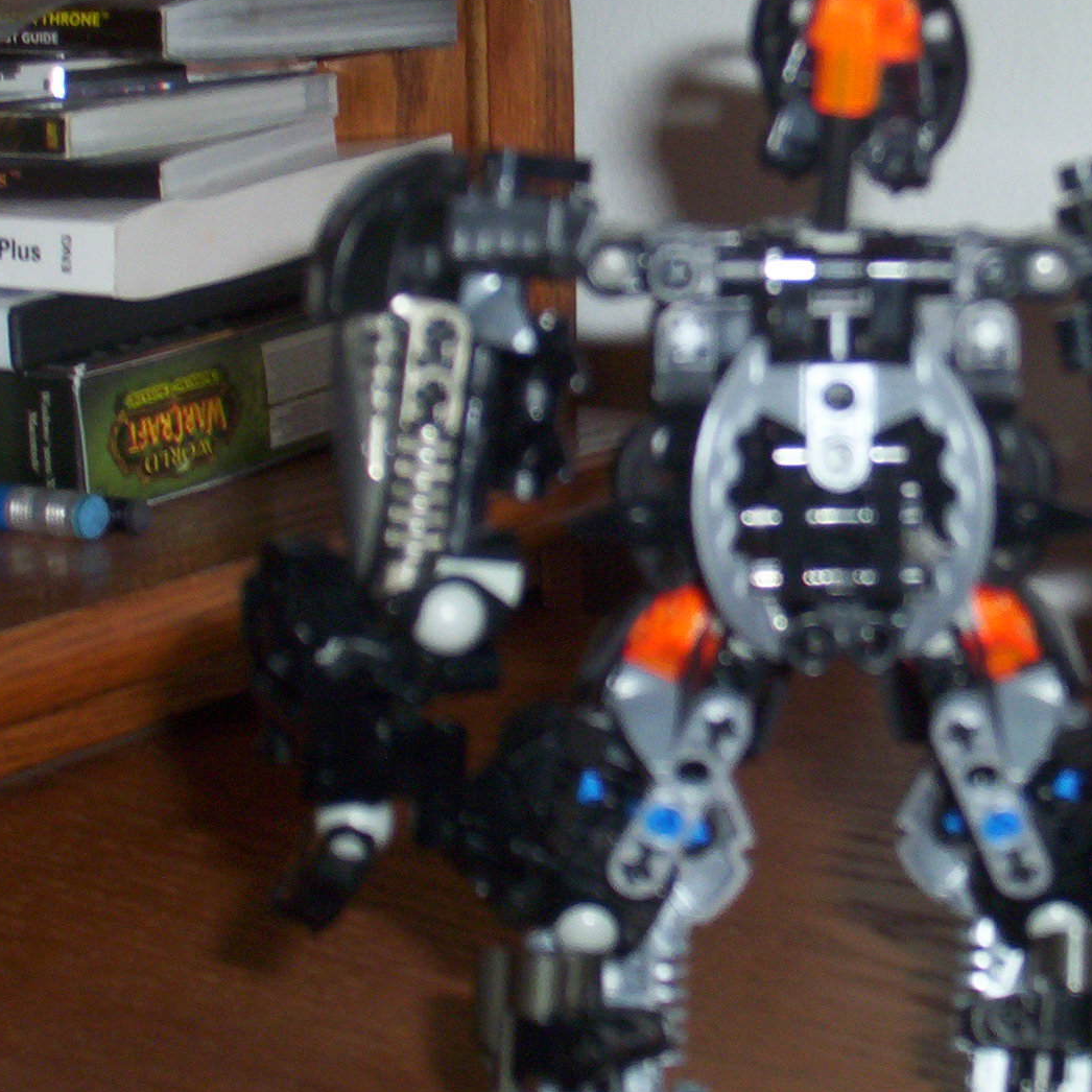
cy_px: 544
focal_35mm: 112
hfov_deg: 15.5
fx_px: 3997
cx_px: 838
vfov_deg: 15.6
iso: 140
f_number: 3.62
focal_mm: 10.76
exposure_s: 1/93.2
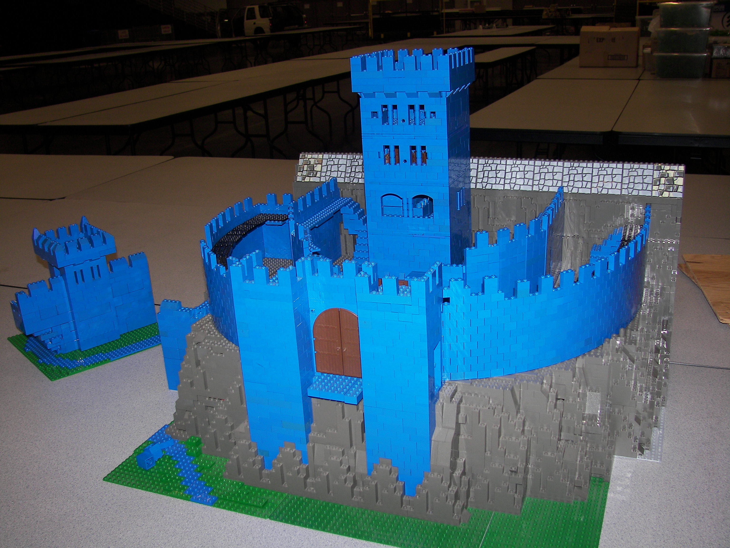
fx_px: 759
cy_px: 274
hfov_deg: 51.4
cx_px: 365
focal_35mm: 36
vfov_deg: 39.7
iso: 64
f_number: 2.8
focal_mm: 6
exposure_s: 1/30
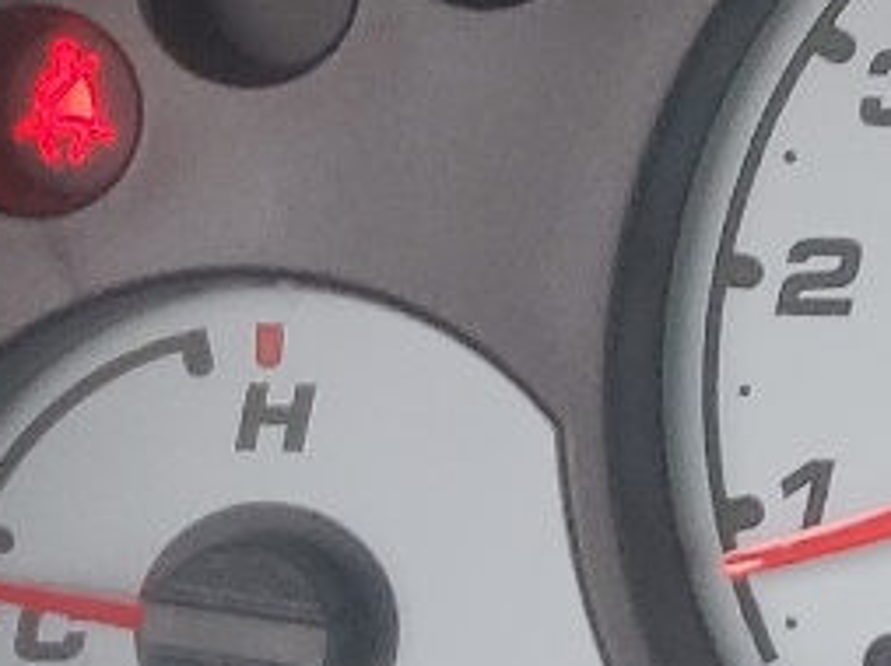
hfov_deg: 11.0
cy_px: 182
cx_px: 1747
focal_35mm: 164
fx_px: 4217
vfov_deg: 9.0
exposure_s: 1/60.2
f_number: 1.5
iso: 50
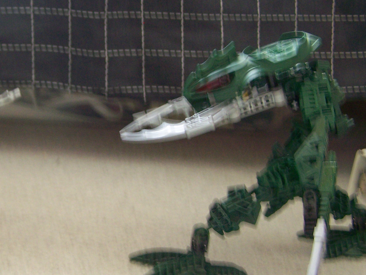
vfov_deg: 21.6
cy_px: 112
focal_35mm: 68
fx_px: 719
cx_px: 73
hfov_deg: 28.0
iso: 160
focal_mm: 6.3
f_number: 2.8
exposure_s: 1/8
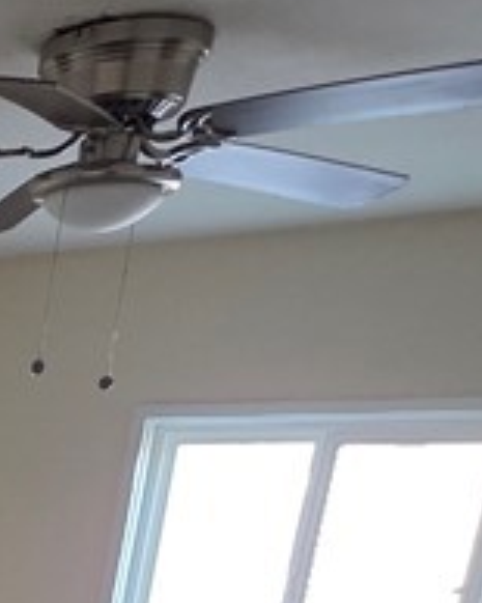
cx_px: -532
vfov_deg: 22.7
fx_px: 1196
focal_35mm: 67
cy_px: 920
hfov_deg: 16.3
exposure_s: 1/60
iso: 500
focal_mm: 2.2
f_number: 1.9
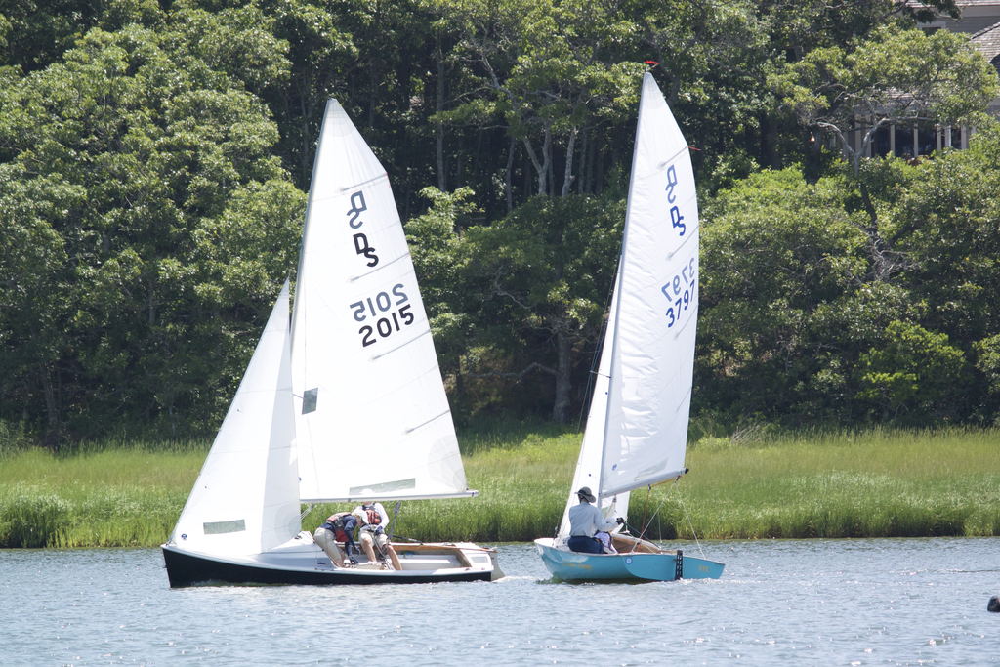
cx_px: 500
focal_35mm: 445
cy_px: 334
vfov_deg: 3.1
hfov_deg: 4.6
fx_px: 12362
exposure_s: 1/500
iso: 180
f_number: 5.3
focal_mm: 165
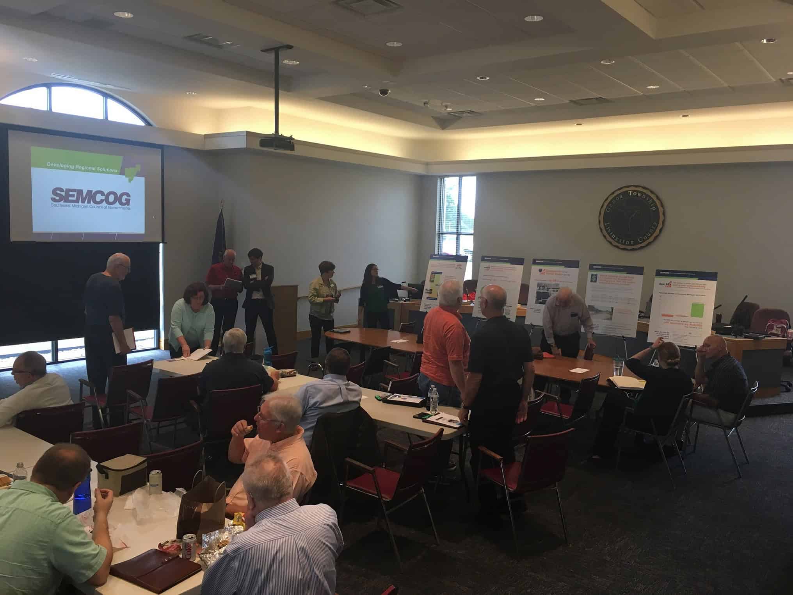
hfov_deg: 61.7
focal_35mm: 29
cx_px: 396
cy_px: 298
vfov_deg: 48.2
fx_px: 664
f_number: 2.2
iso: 32
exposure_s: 1/30
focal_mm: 4.2
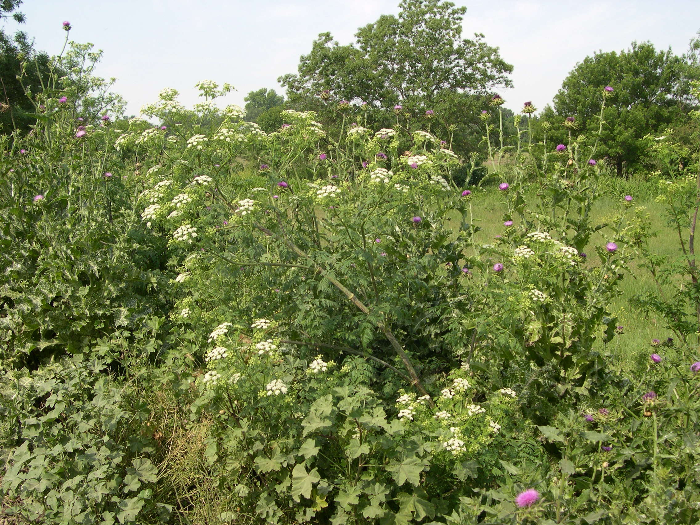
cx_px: 350
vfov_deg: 37.7
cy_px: 262
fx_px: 768
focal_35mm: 38
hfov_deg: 49.0
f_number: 7.6
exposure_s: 1/99
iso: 100
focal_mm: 8
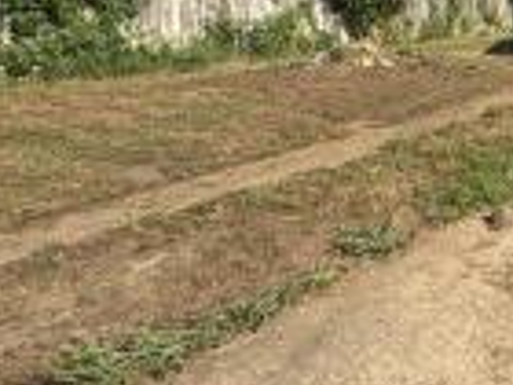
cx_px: 638
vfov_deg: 33.4
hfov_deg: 35.2
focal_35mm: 40
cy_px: 15
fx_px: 593
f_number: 2.2
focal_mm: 2.22
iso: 40
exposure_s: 1/910
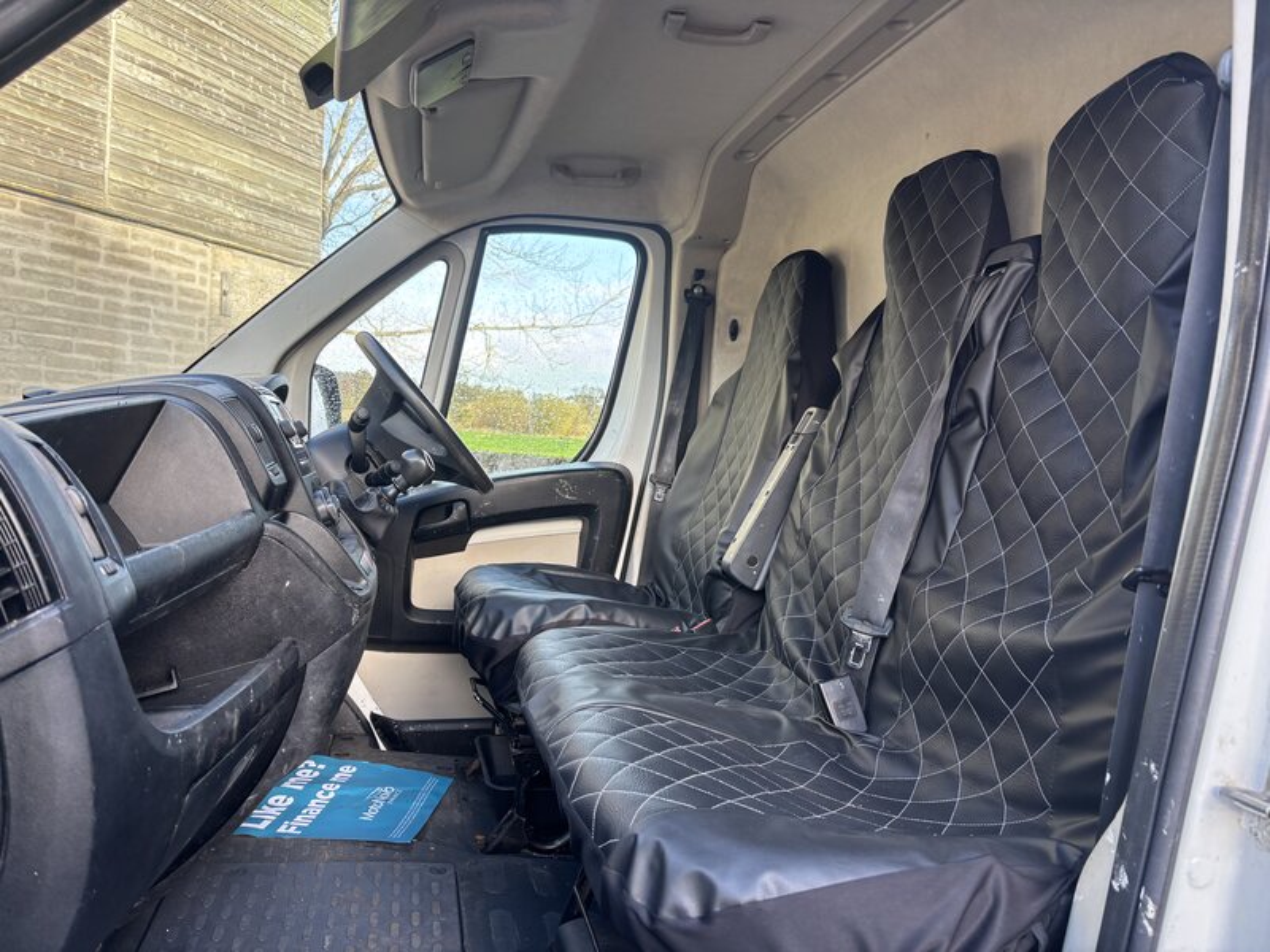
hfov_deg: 67.3
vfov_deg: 53.1
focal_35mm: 26
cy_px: 476
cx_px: 635
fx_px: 954
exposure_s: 1/121
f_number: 1.6
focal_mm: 5.96
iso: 50
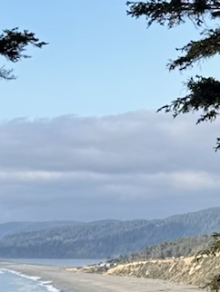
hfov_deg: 10.0
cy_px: 184
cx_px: 78
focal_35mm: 149
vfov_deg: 13.2
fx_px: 1261
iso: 80
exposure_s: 1/2174
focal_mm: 6.76
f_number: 1.78
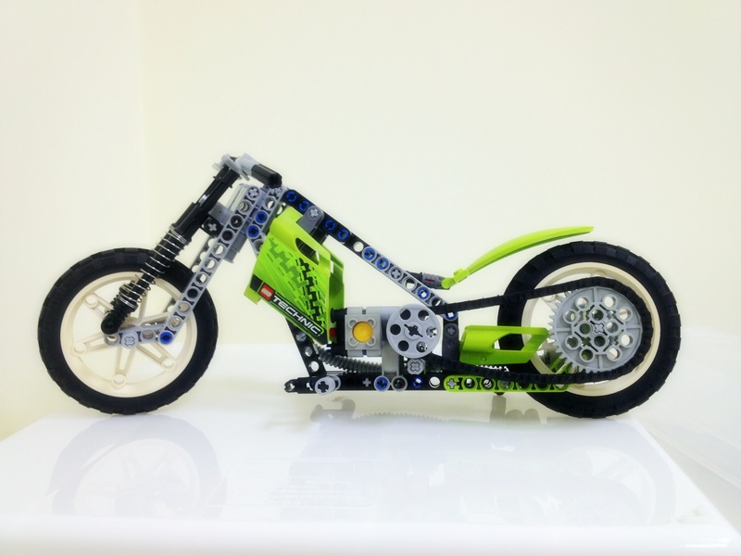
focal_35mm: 35
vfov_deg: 40.7
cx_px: 370
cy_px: 278
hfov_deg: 52.6
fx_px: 749
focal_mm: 4.28
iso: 80
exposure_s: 1/20
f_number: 2.4
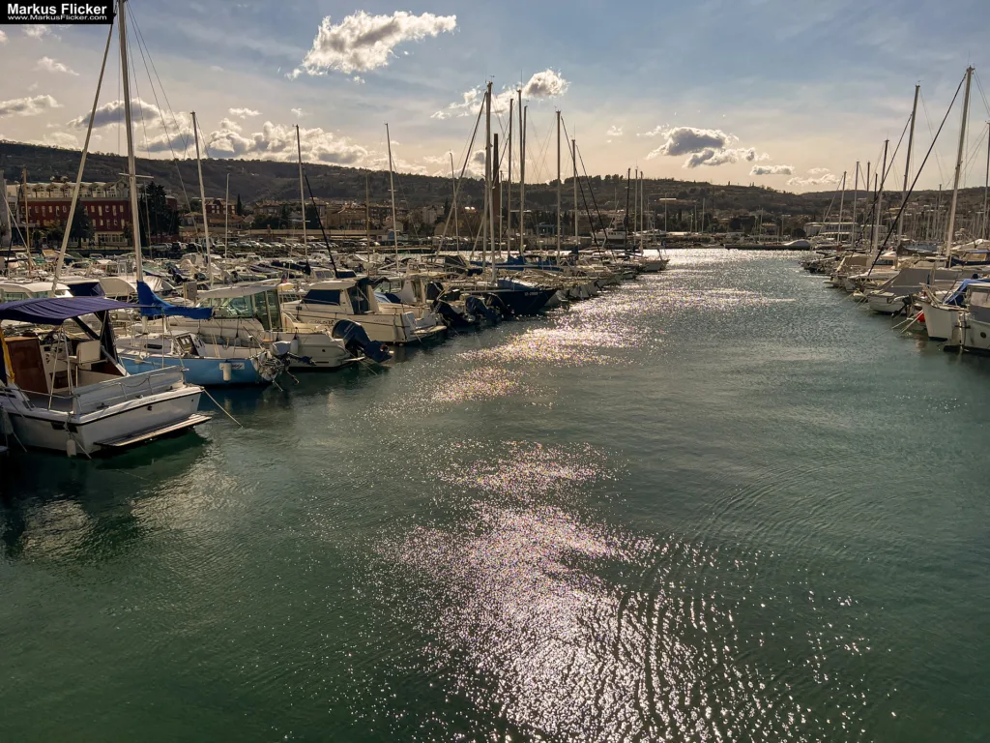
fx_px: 744
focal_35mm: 26
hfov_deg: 67.3
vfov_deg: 53.1
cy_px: 372
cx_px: 495
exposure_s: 1/14300
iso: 50
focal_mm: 5.7
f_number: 1.5
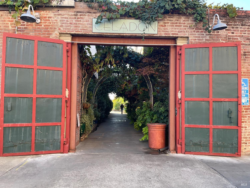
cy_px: 94
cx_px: 125
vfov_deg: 48.2
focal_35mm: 29
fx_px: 209
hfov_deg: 61.7
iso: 25
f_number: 1.8
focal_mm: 3
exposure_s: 1/122
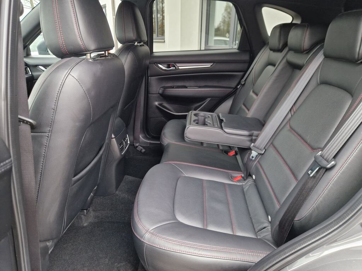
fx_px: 241
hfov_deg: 73.9
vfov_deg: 58.9
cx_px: 181
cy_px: 136
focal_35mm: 23
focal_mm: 5.4
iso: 320
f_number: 1.8
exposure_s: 1/100
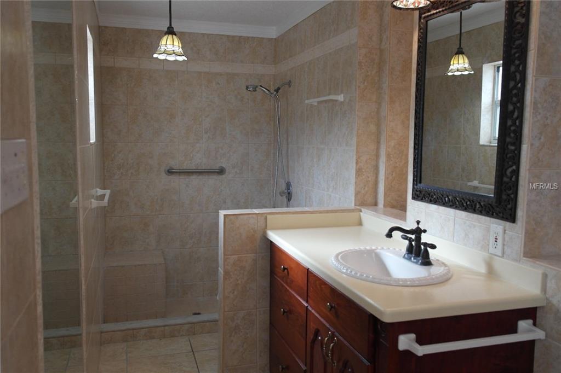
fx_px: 467
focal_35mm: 30
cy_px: 186
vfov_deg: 43.6
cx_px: 280
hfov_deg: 61.9
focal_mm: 20
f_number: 3.5
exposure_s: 1/80
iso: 200
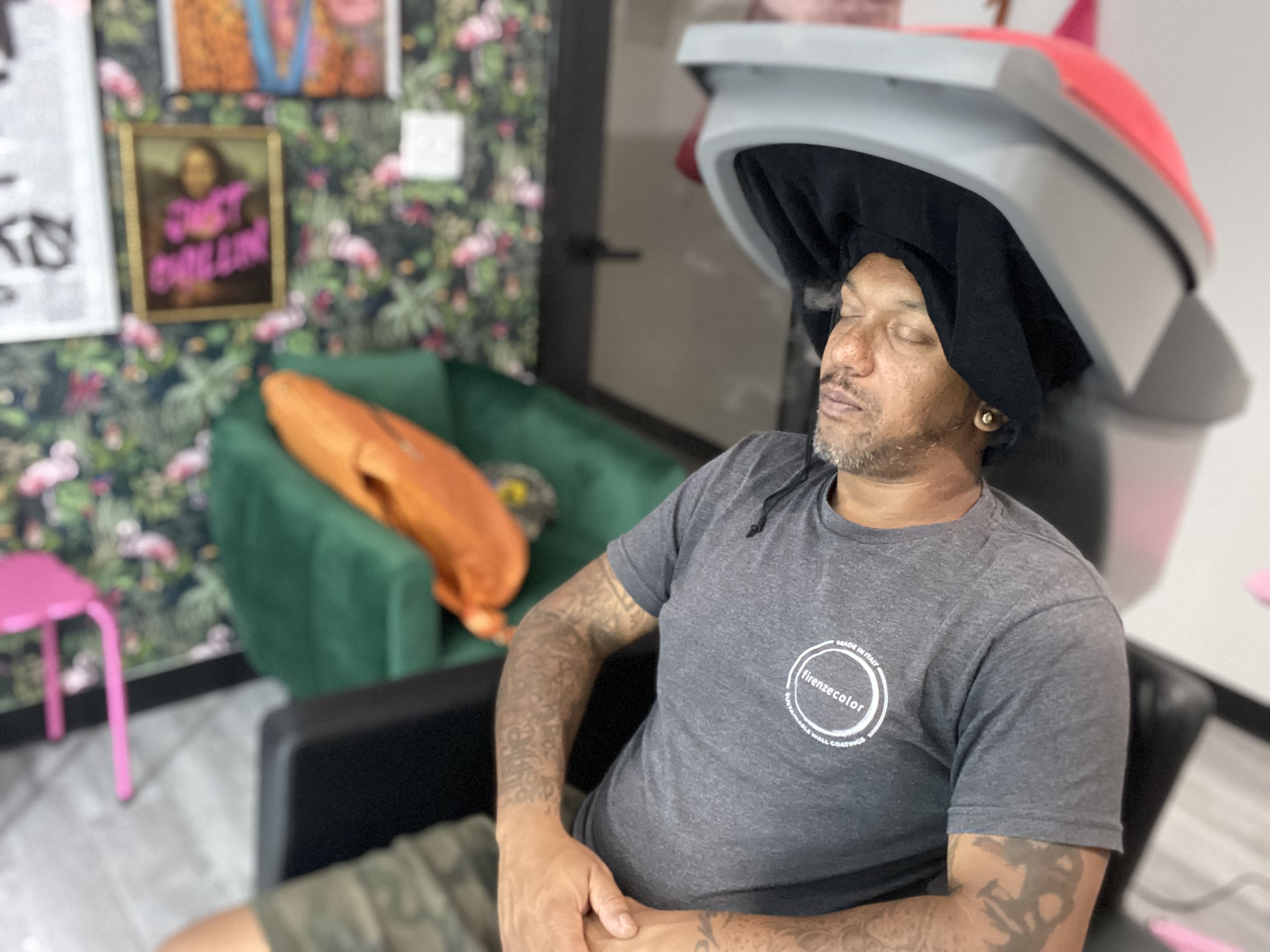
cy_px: 476
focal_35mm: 30
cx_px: 635
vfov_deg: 46.8
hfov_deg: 60.0
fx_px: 1101
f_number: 2.2
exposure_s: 1/30
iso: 640
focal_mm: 2.71
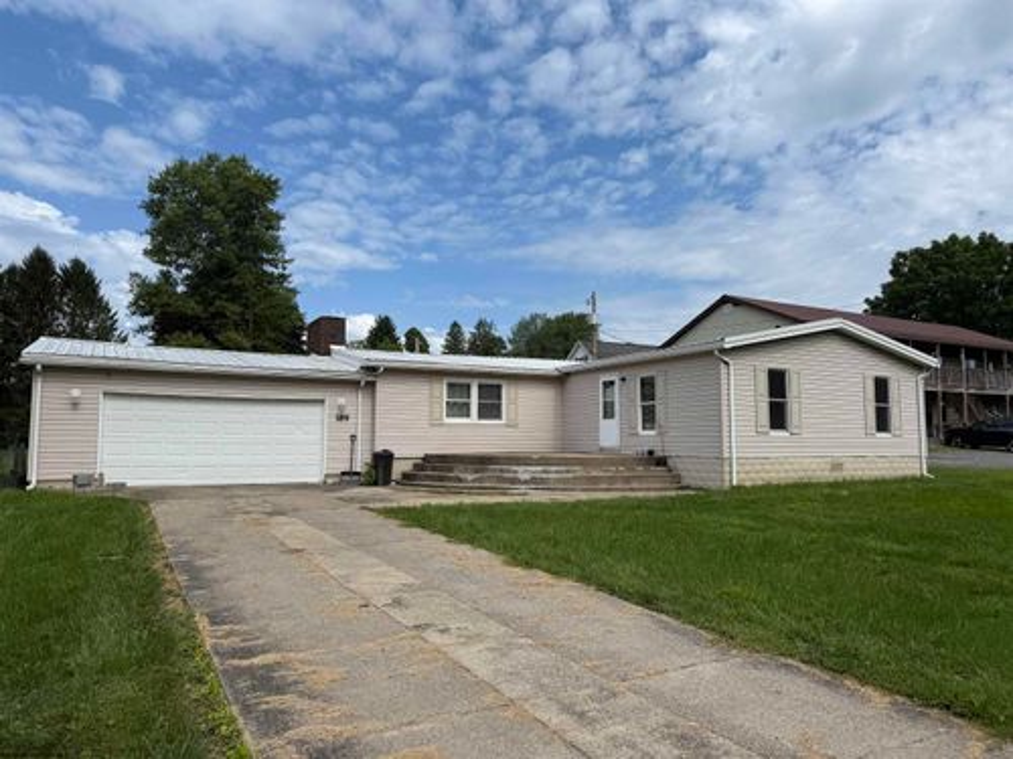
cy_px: 380
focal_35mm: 24
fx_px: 702
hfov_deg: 71.6
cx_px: 506
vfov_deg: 56.8
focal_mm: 6.76
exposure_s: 1/6173
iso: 80
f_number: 1.78
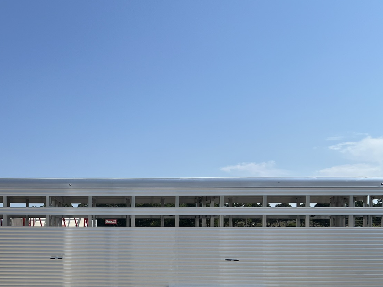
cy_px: 239
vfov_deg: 29.4
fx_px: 531
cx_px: 86
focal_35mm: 48
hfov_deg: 38.4
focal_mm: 5.7
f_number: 1.5
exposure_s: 1/6211
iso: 50
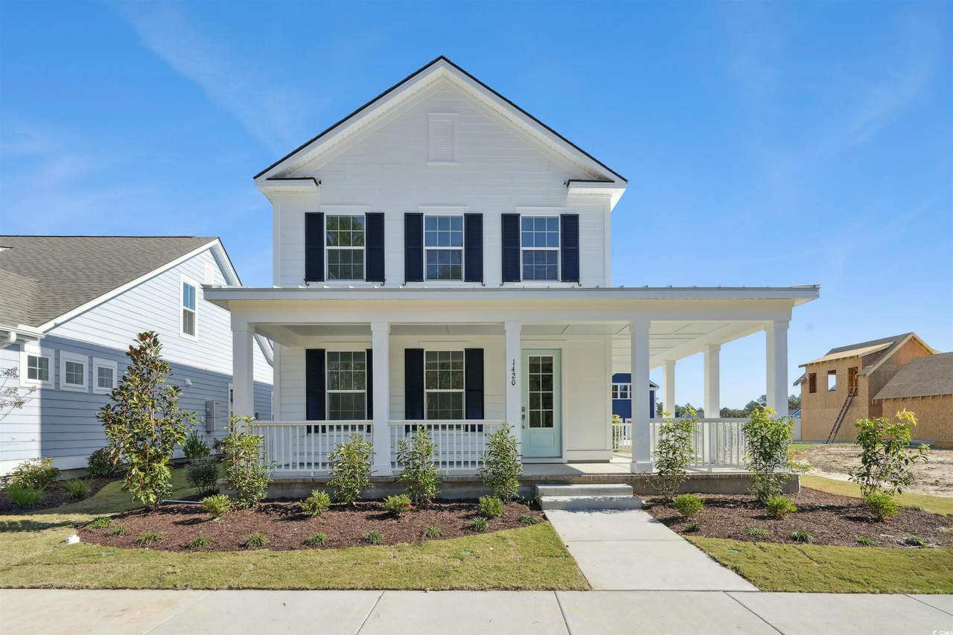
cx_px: 476
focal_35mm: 18
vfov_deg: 67.4
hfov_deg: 90.0
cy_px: 318
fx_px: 476
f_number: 11
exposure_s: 1/160
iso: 100
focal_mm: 18
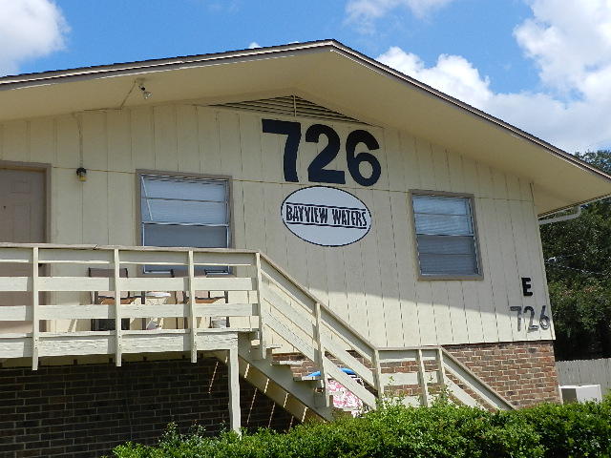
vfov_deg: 37.7
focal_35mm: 38
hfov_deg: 49.0
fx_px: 671
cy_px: 229
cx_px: 306
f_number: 5
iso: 160
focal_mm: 6.7
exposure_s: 1/1000
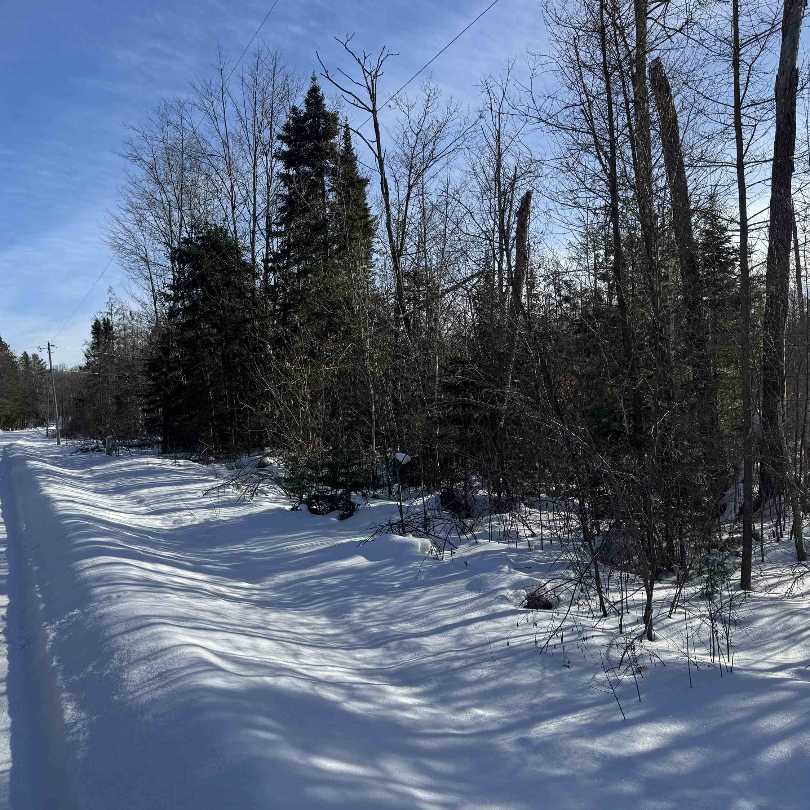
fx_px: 768
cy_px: 398
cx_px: 380
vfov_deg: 55.6
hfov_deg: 55.6
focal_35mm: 29
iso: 80
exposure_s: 1/4950
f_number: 1.78
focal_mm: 6.76
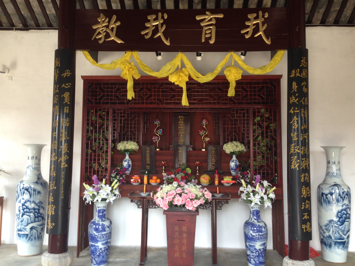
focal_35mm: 33
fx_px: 338
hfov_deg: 55.4
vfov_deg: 42.9
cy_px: 133
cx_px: 178
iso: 64
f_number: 2.4
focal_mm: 4.12
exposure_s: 1/20
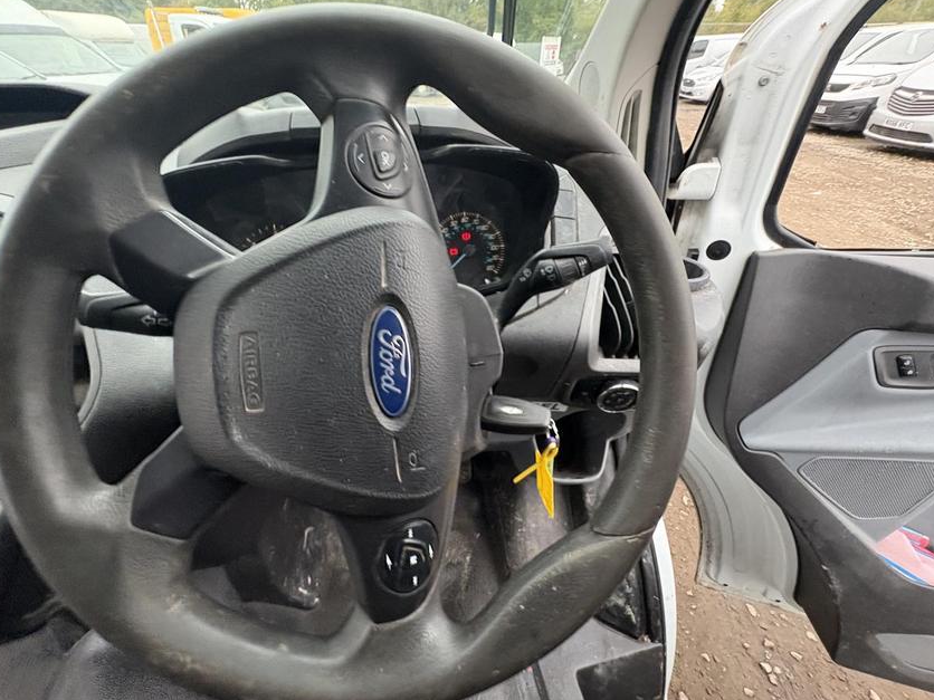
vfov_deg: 81.7
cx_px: 456
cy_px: 345
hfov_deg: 98.2
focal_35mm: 15
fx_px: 405
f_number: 2.2
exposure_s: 1/60
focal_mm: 2.22
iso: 400
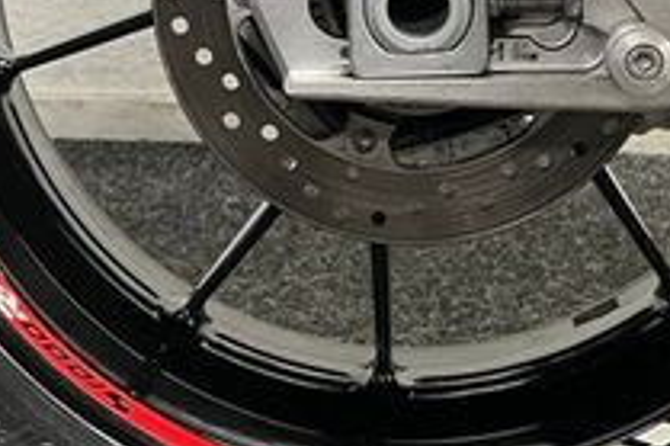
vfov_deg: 16.0
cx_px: 391
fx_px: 1543
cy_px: -42
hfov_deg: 24.5
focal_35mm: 83
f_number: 1.6
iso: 320
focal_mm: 5.1
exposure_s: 1/50
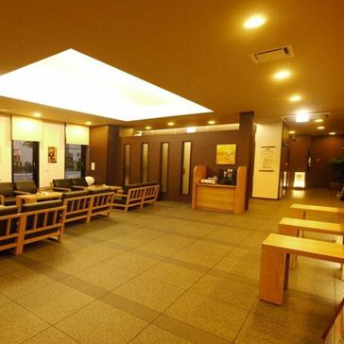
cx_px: 168
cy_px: 173
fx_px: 191
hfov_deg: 84.0
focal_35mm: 17
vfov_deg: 84.0
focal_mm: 7
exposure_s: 1/15
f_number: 4
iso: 640
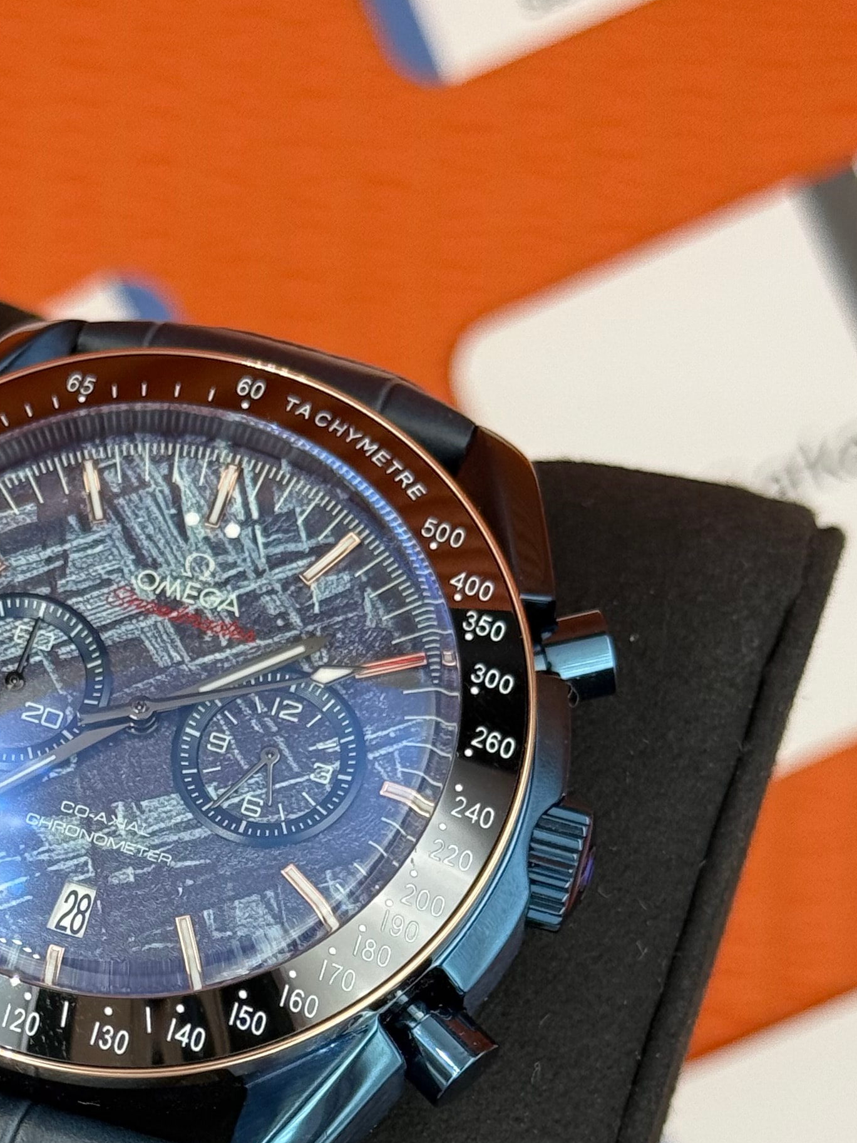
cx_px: 76
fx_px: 3500
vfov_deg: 18.3
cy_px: 1000
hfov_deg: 13.8
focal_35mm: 106
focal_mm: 6.76
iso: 64
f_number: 1.78
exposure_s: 1/121
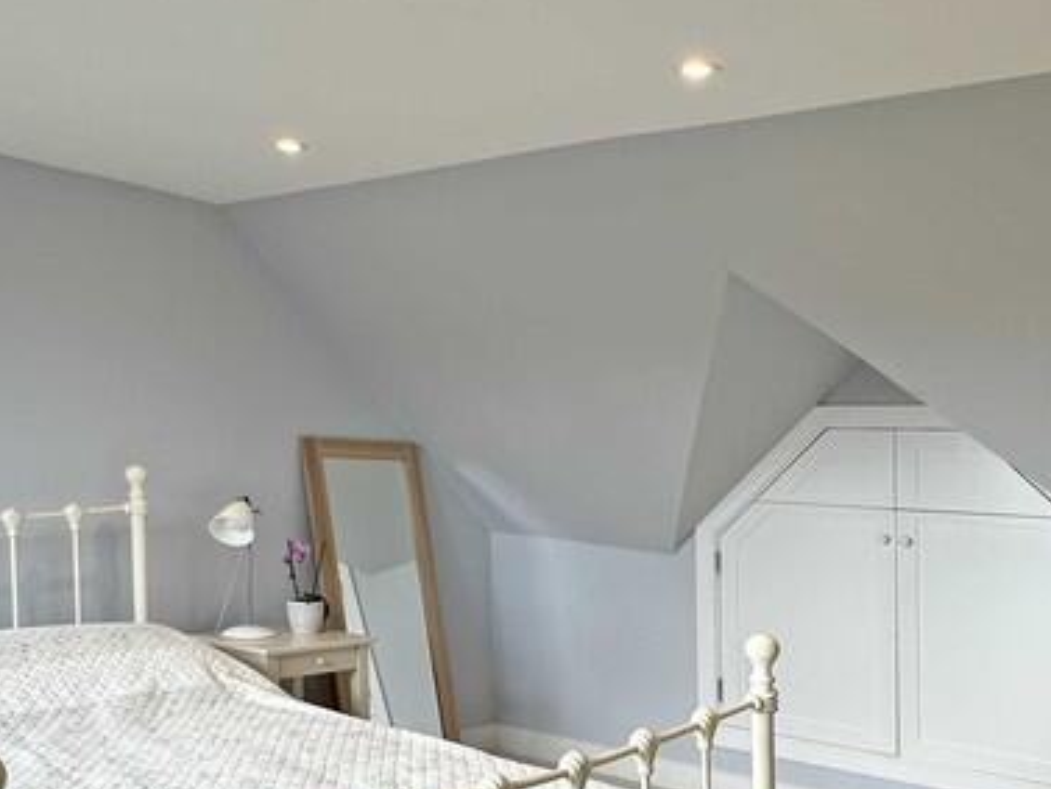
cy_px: 783
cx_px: 527
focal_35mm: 38
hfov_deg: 49.0
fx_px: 1154
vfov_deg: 34.4
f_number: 2.2
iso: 40
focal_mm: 2.22
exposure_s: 1/100
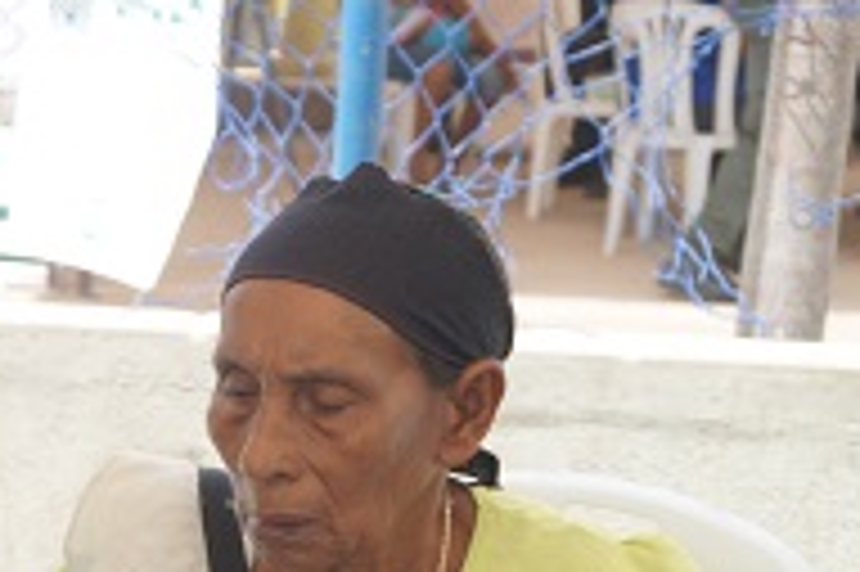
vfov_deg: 10.6
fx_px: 2983
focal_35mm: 125
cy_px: 824
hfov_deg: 15.6
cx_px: -272
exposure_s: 1/250
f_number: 4.5
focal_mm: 26
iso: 100
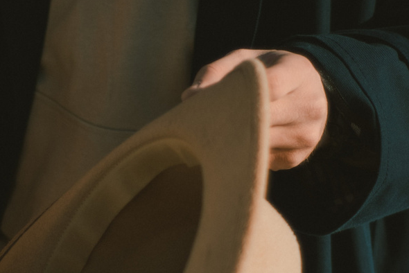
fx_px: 2466
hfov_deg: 9.5
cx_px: 98
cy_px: 228
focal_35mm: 217
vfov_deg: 6.3
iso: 100
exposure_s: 1/4000
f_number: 1.8
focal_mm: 50
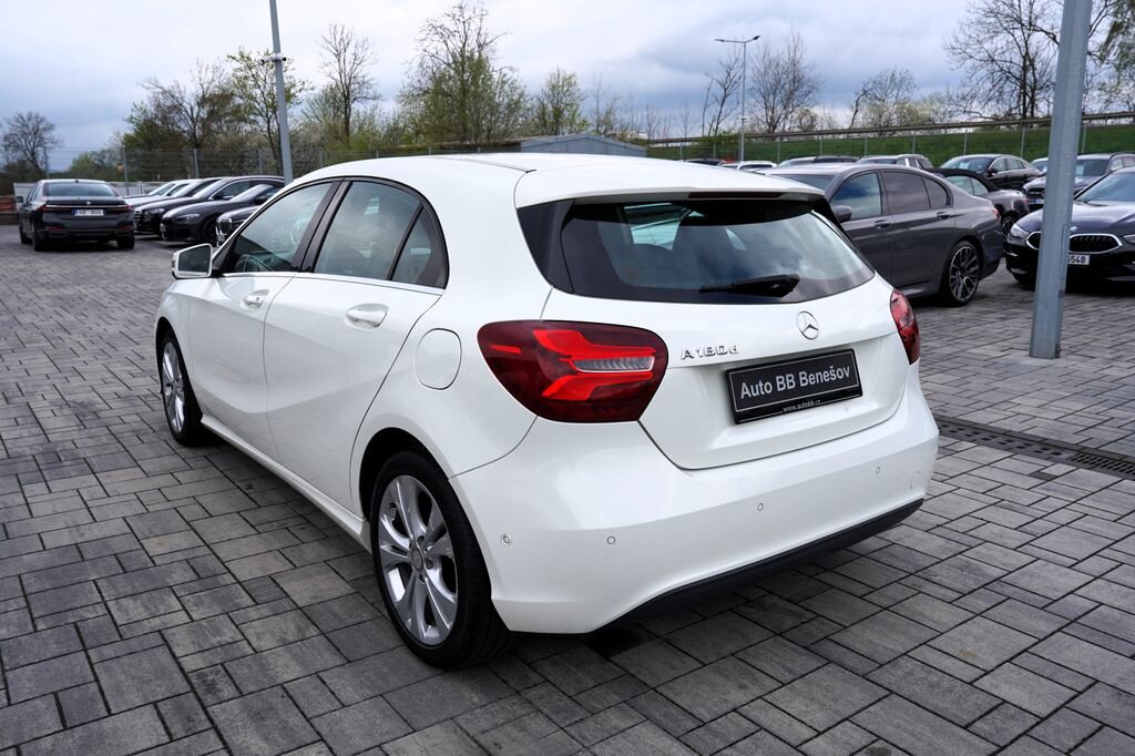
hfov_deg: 67.4
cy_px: 378
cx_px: 568
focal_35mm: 27
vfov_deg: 47.9
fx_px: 851
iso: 100
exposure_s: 1/250
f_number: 8
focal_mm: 27
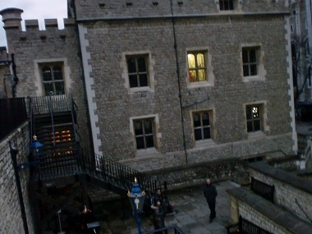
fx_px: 315
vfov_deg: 40.7
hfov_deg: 52.6
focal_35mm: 35
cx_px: 156
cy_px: 117
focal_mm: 6.3
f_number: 3.1
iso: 400
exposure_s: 1/40
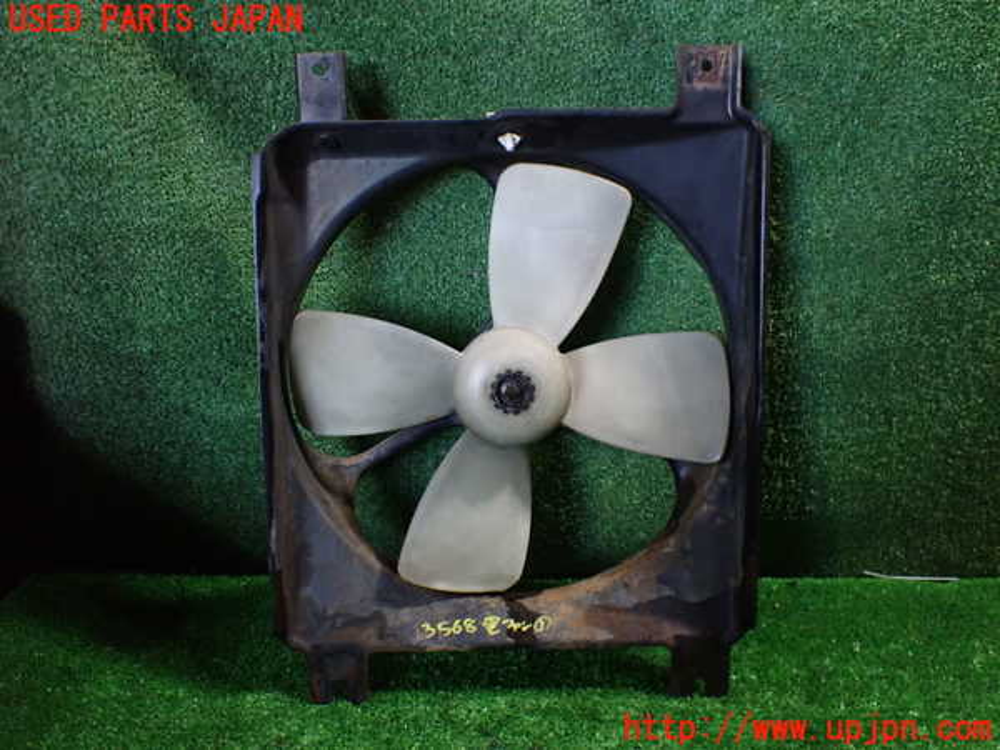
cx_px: 500
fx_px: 867
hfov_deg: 60.0
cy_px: 375
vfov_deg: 46.8
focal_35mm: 30
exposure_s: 1/125
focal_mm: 5.4
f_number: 2.3
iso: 800
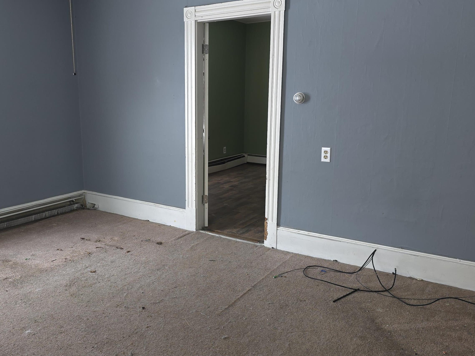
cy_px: 175
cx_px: 214
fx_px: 425
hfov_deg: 58.2
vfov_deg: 45.4
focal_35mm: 31
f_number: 1.7
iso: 125
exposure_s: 1/20
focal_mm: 6.3
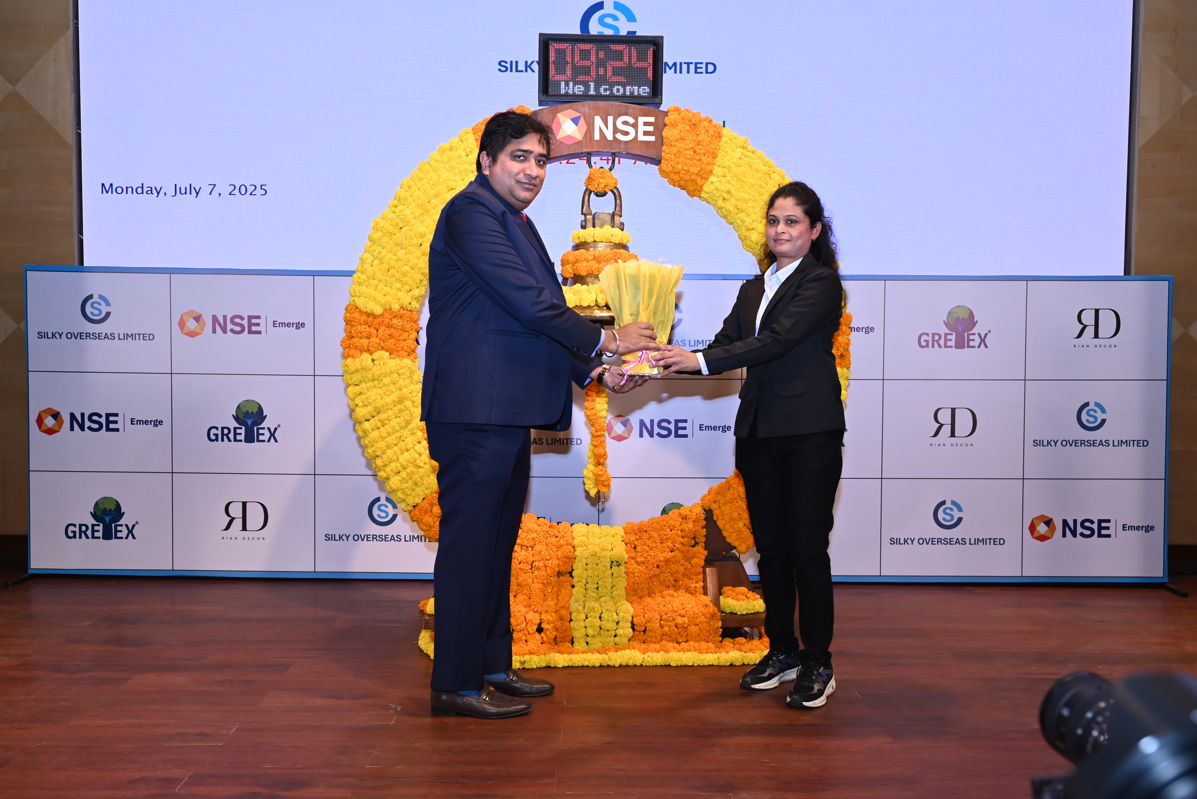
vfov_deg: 41.7
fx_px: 1048
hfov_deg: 59.5
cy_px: 400
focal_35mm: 32
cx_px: 598
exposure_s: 1/125
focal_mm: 31.5
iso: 1250
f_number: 5.6
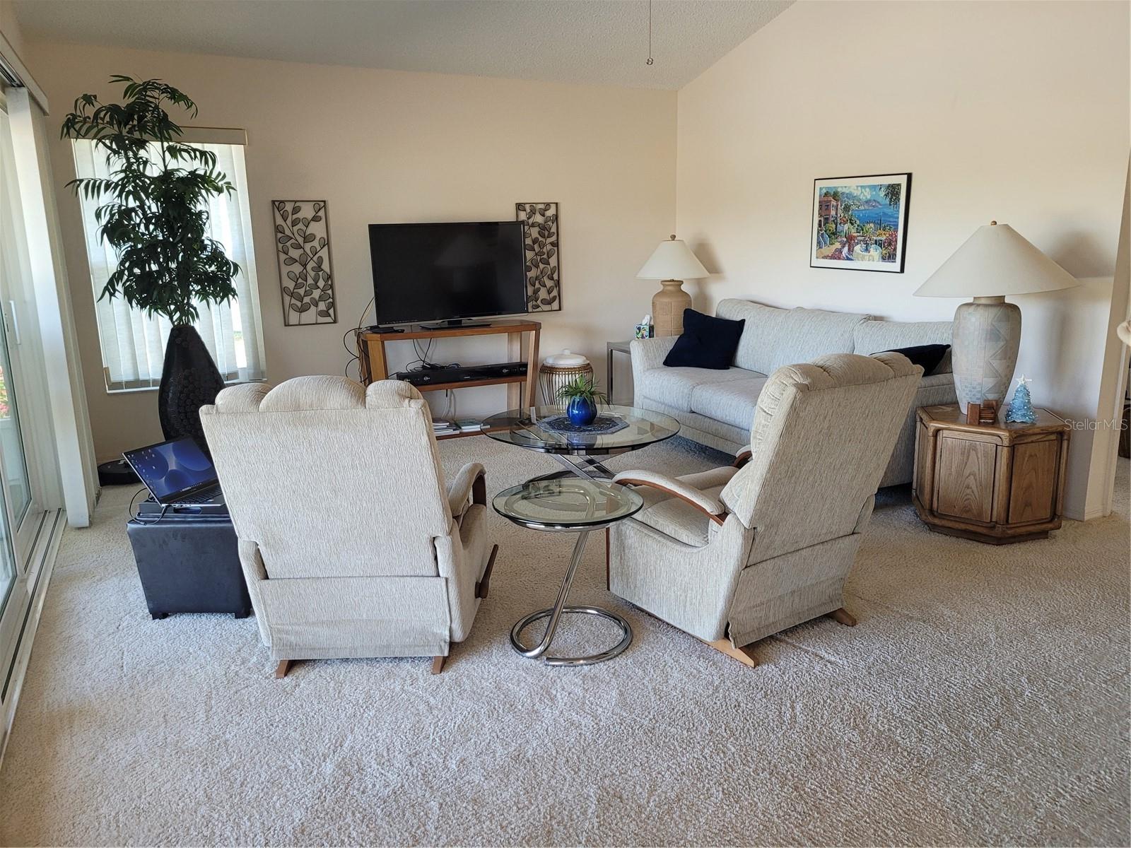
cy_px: 424
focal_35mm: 26
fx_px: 849
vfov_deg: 53.1
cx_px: 566
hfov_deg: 67.3
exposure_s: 1/120
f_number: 1.8
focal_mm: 5.4
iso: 200
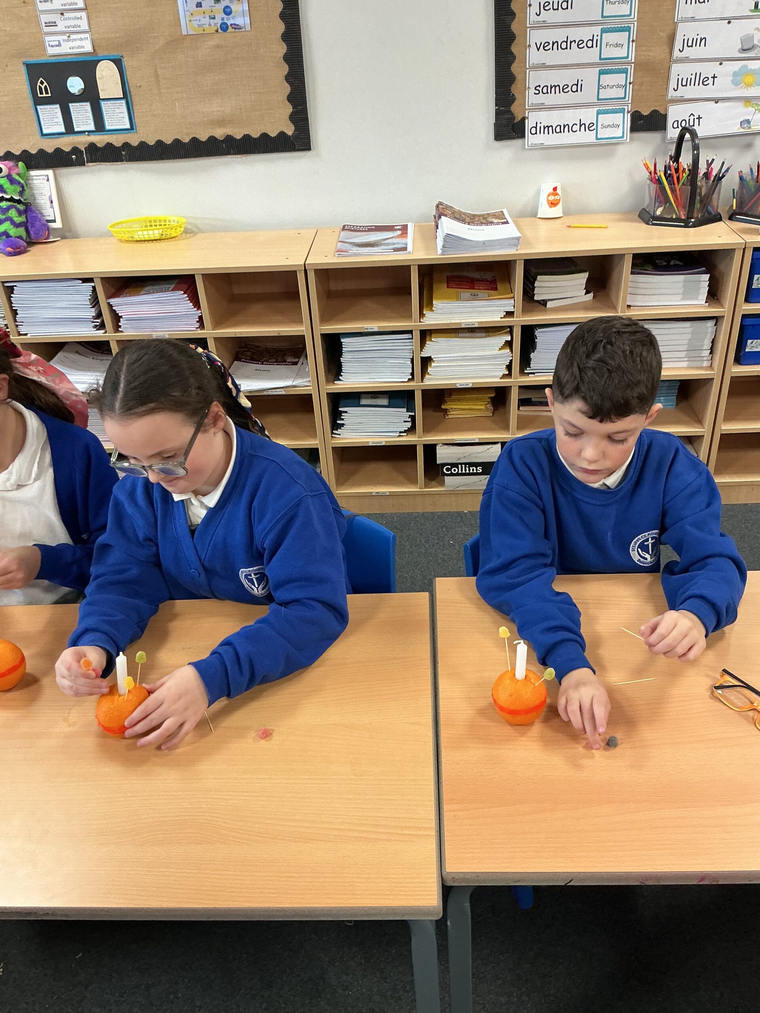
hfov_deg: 48.2
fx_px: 849
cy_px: 506
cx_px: 380
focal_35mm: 29
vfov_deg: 61.7
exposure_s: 1/60
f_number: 1.8
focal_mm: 3
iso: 125
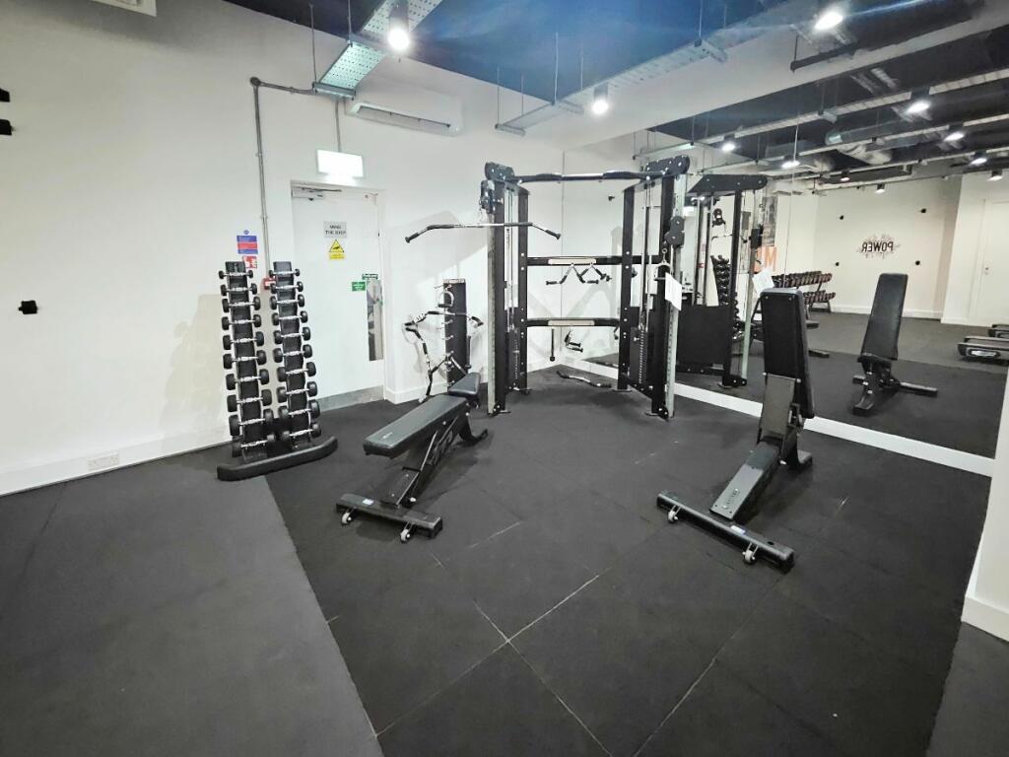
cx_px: 504
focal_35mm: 13
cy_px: 378
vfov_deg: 89.9
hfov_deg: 106.2
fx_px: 379
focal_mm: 1.74
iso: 1000
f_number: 2.2
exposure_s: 1/25
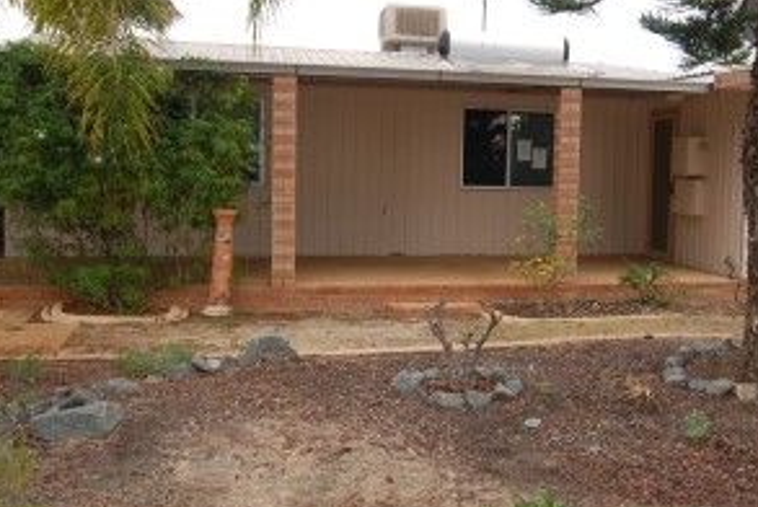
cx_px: 498
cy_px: 215
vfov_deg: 30.5
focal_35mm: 44
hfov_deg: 43.9
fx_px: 927
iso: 125
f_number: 5.6
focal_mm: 12
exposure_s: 1/125
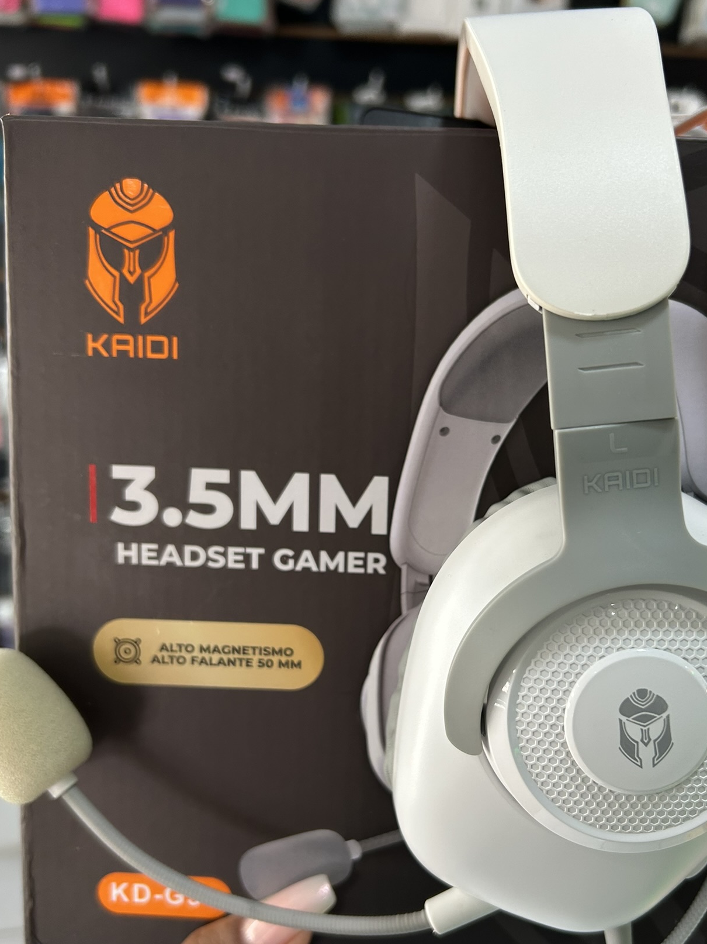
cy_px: 547
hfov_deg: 42.8
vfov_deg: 55.1
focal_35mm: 33
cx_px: 415
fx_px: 899
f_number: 1.5
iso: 100
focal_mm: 5.7
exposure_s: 1/120
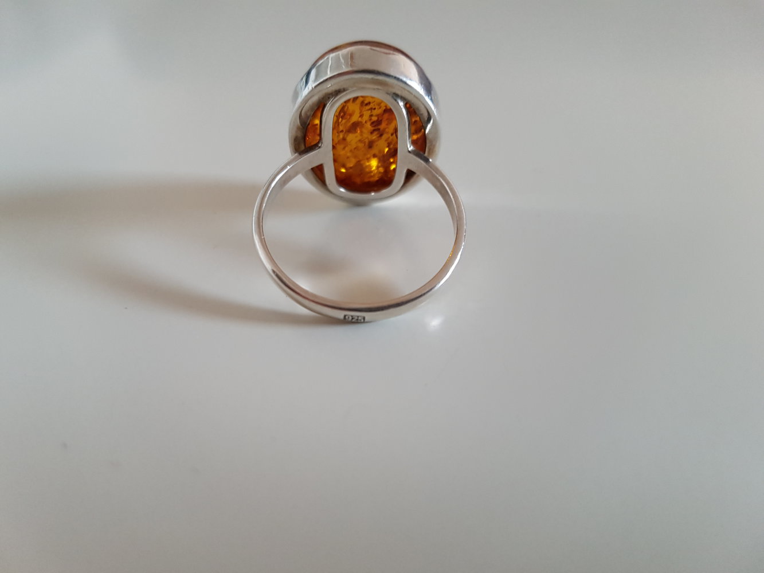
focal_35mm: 26
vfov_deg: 53.1
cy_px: 286
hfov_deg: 67.3
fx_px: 574
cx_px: 382
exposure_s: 1/10
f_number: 1.7
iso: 200
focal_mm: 4.2
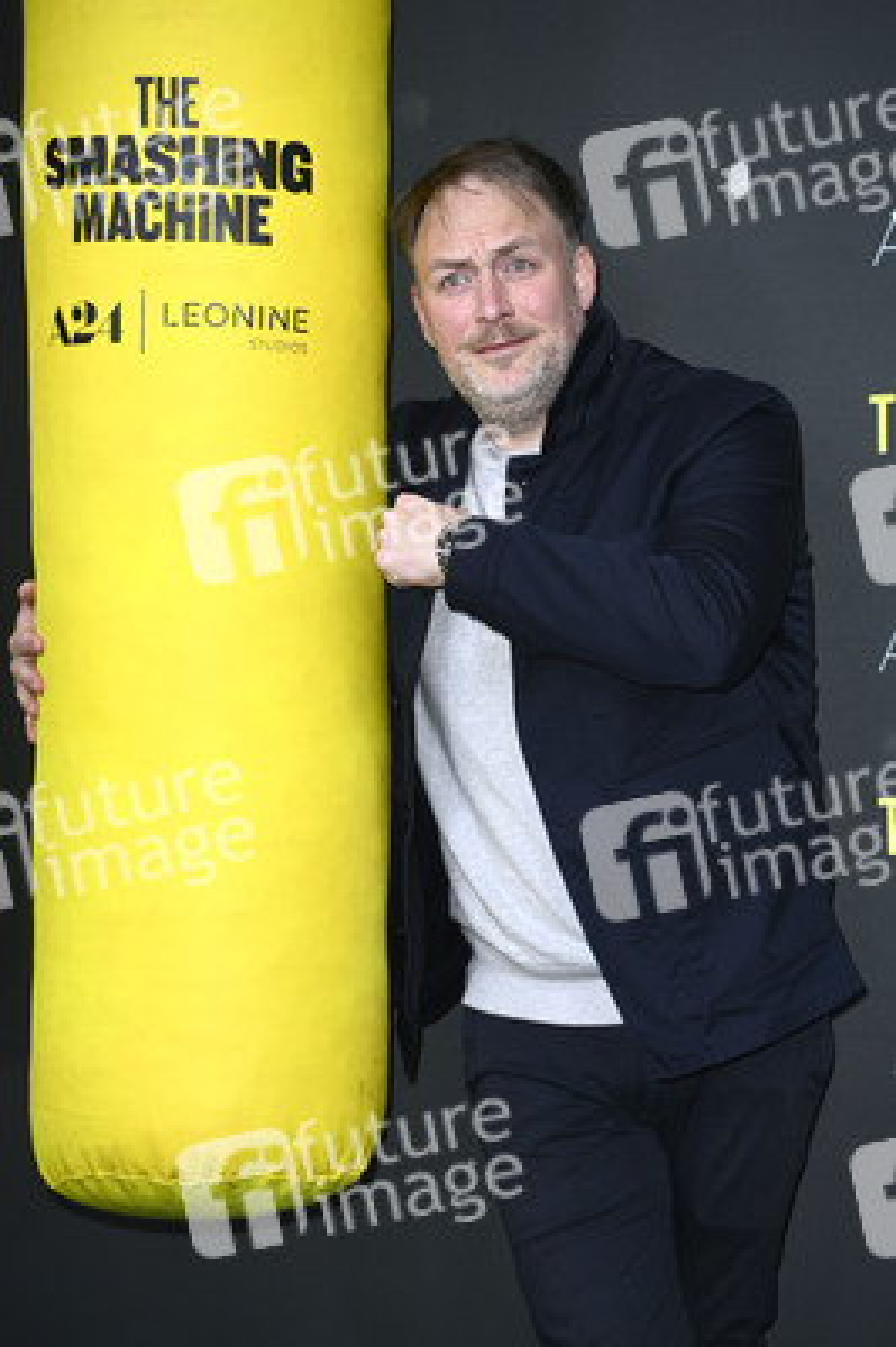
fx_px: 5983
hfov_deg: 8.6
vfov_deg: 12.8
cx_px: 448
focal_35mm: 160
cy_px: 674
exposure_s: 1/250
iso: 640
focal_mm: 160
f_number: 5.6
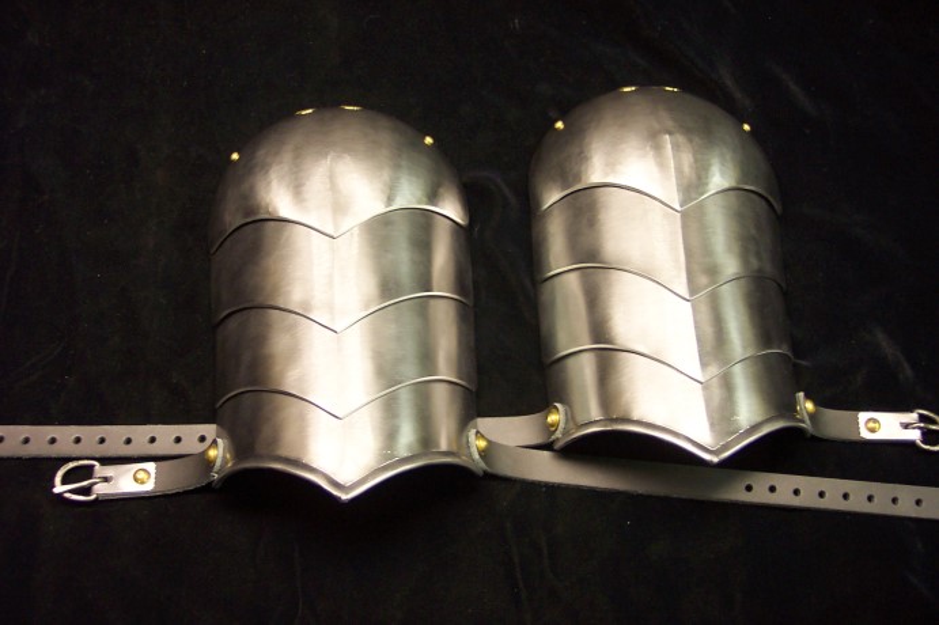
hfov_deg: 50.7
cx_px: 470
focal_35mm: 38
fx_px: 991
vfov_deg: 35.0
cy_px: 312
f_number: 2.8
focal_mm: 8
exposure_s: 1/10
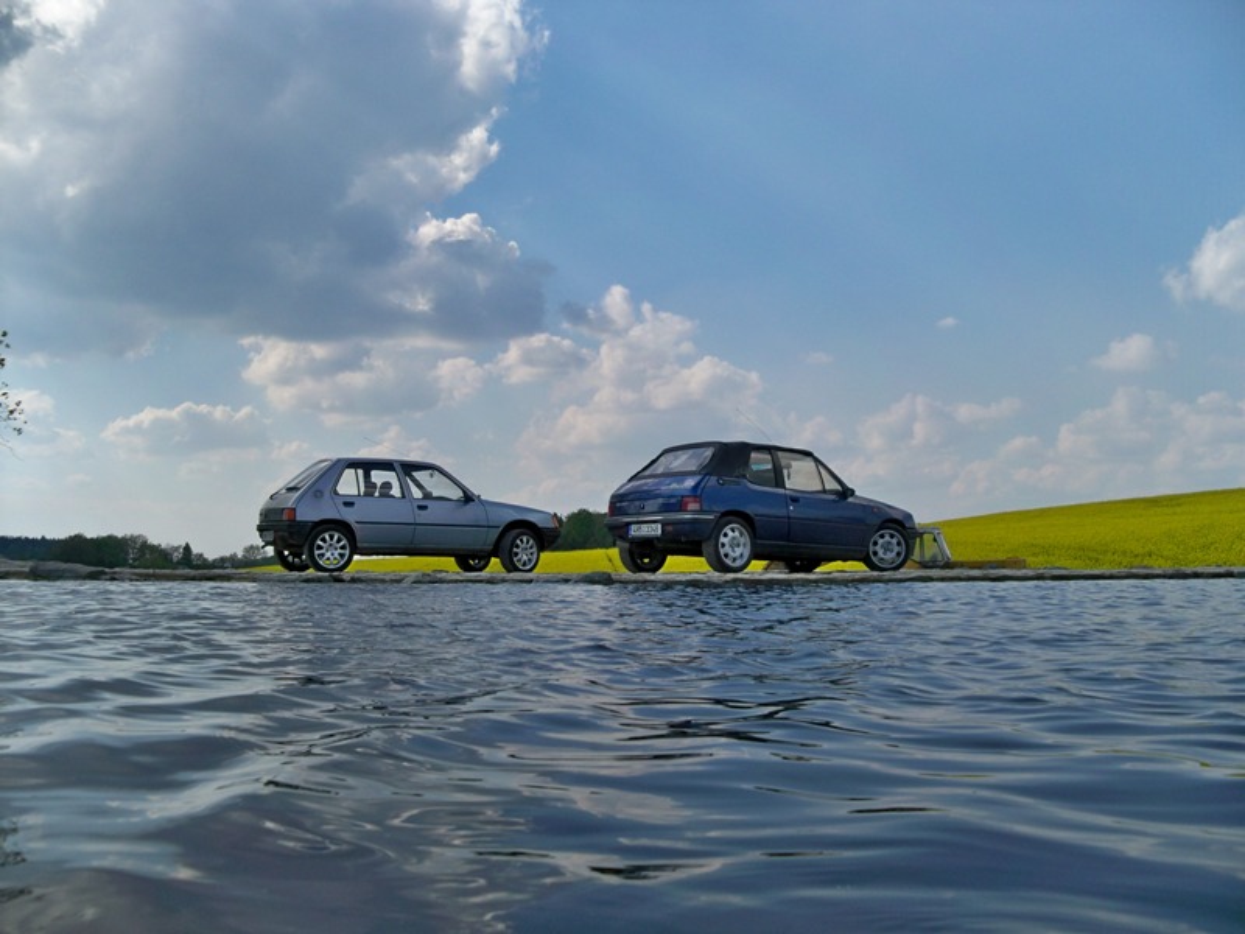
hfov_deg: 52.6
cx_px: 622
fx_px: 1259
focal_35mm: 35
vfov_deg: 40.7
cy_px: 467
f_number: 3.5
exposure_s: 1/1000
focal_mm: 6.2
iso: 80
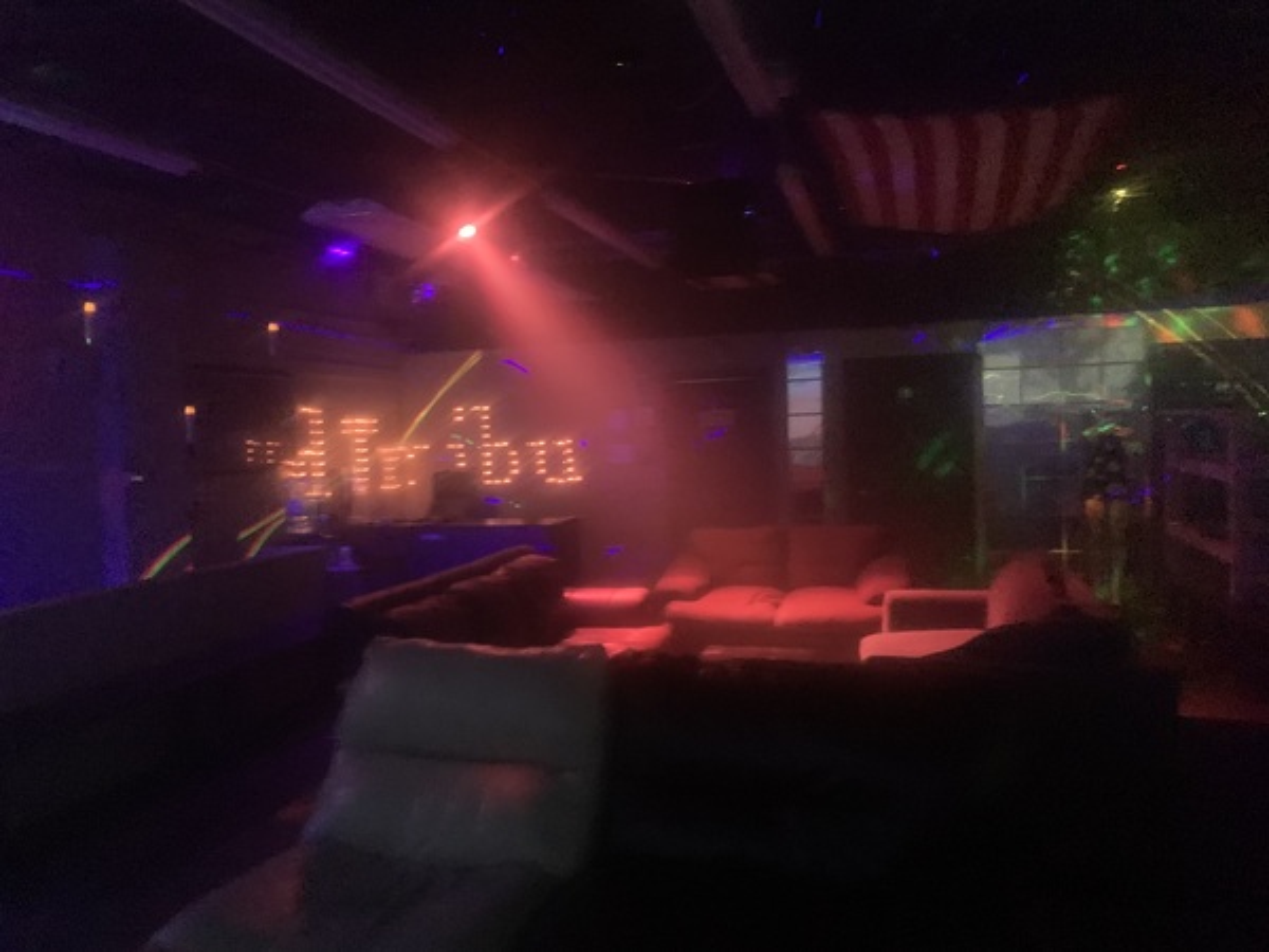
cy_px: 476
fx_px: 953
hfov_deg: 67.3
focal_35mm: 26
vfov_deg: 53.1
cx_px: 634
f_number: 1.8
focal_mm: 4.25
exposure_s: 1/15
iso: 2000
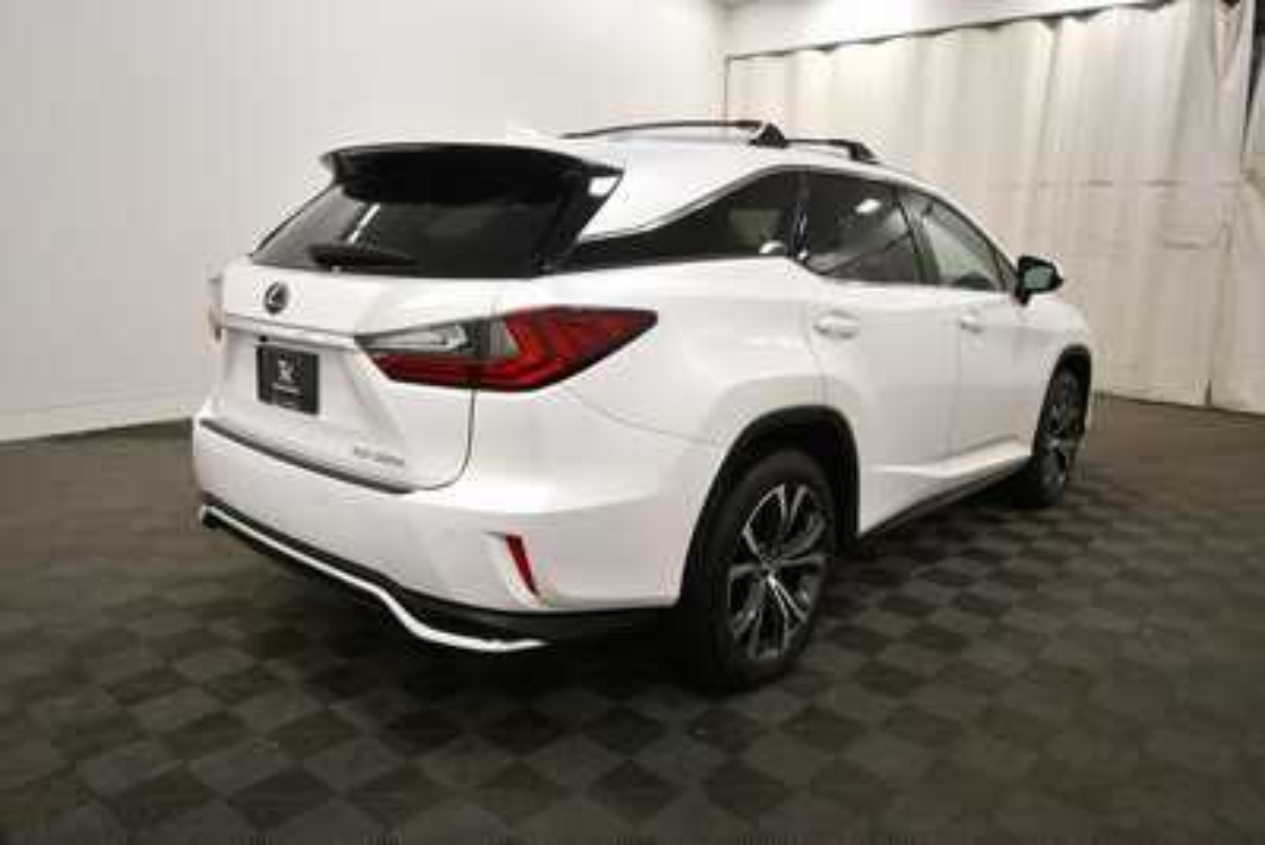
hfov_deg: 71.5
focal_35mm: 25
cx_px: 632
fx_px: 879
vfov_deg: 51.3
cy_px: 422
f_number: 5.3
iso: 720
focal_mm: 17
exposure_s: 1/250
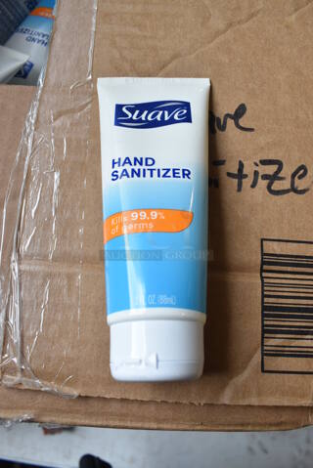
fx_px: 352
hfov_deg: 48.0
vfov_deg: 67.4
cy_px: 234
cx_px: 156
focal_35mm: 27
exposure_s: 1/60
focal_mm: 18
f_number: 8
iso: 320
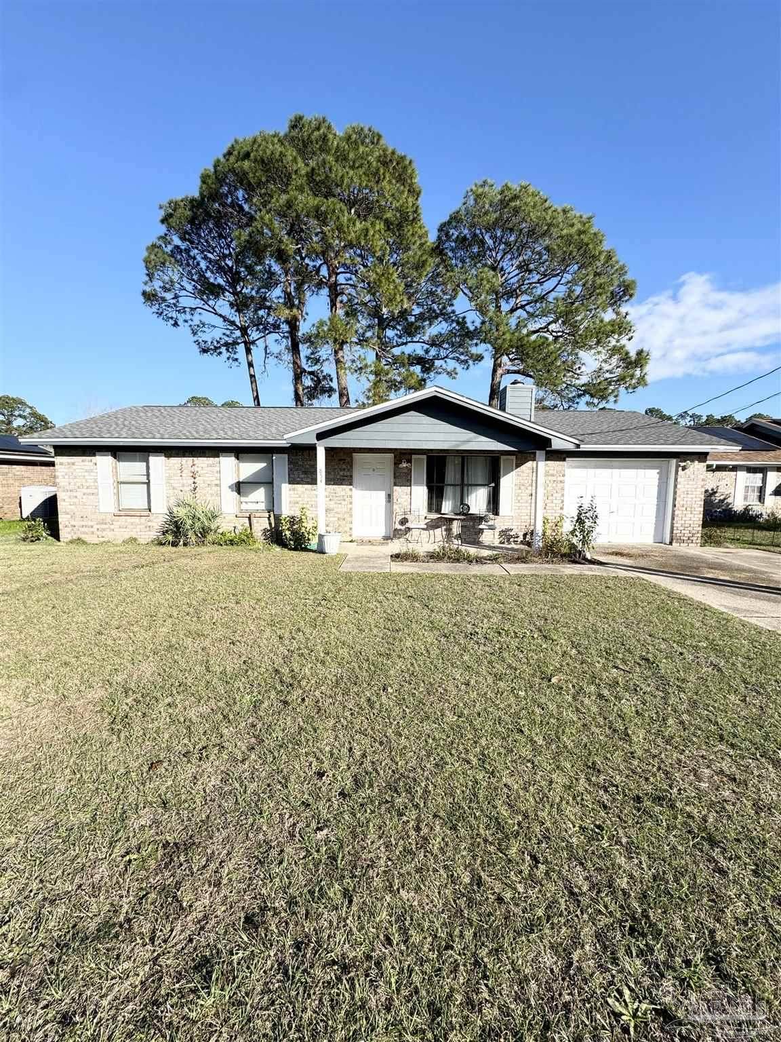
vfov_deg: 102.1
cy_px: 521
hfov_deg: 85.7
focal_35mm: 14
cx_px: 390
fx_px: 421
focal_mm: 2.22
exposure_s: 1/1506
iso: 50
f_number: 2.2
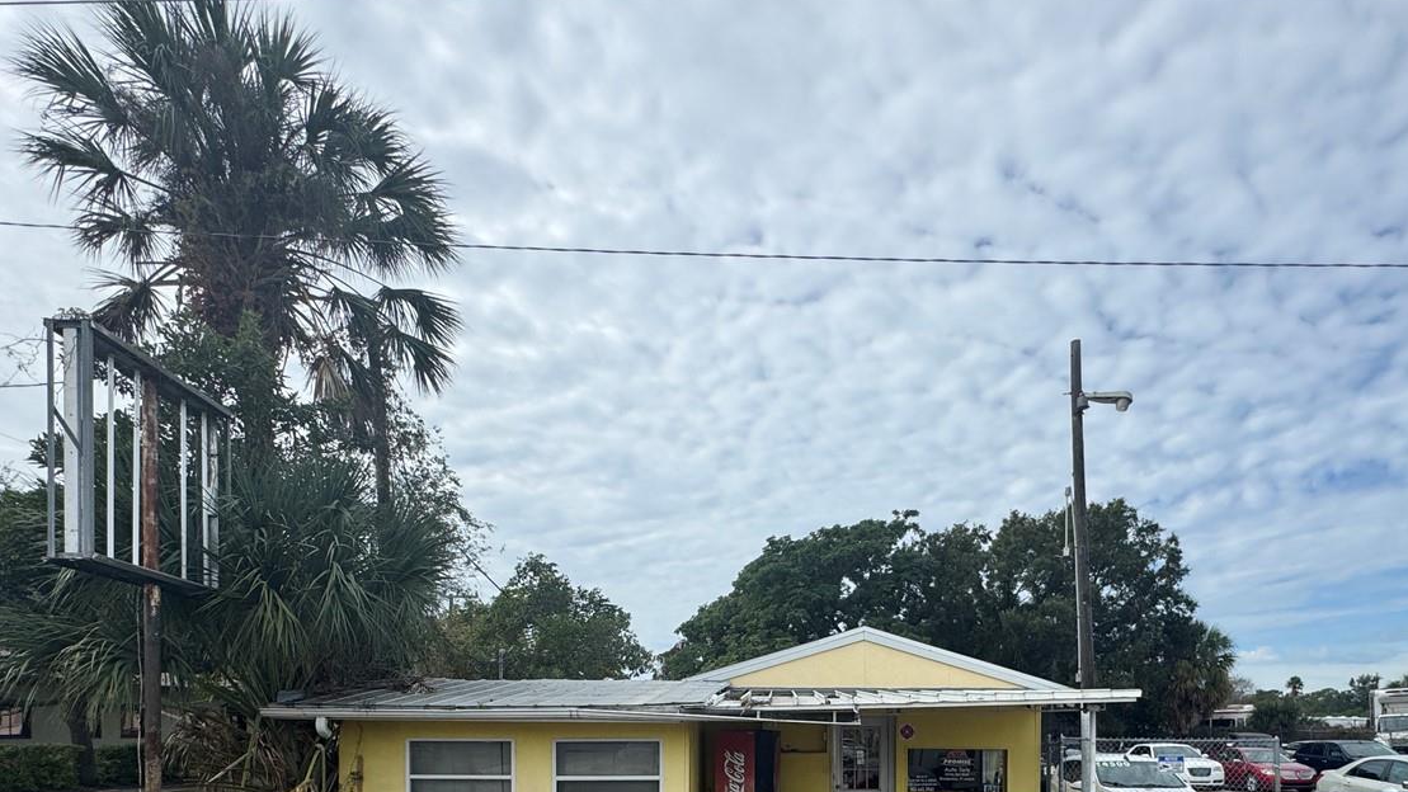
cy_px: 732
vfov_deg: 45.9
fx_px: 821
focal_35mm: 22
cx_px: 771
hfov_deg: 81.0
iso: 50
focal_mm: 2.22
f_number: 2.2
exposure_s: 1/1927
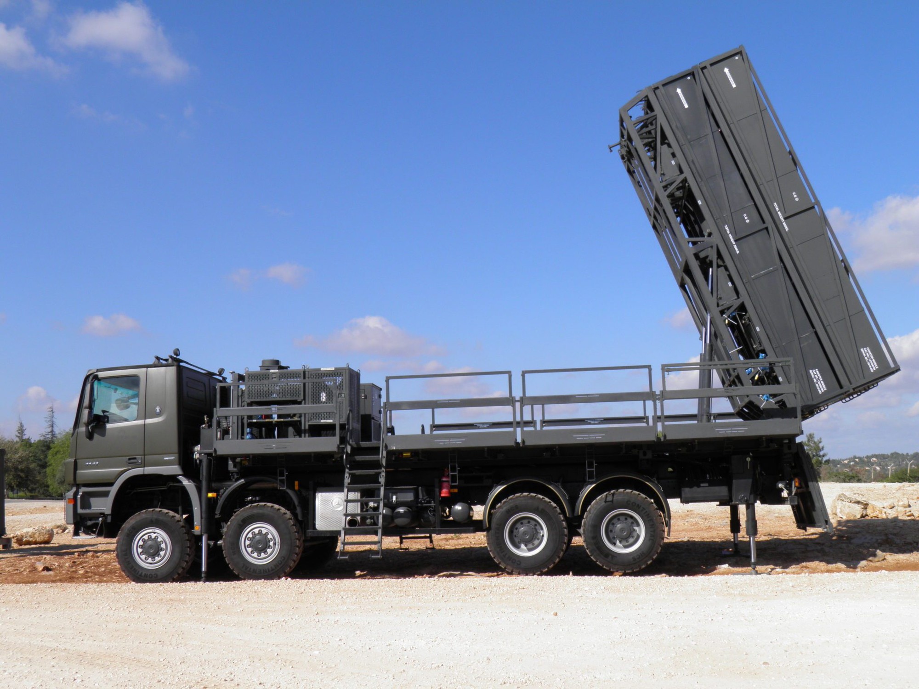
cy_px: 344
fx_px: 1035
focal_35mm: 39
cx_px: 460
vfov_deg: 36.8
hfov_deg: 47.9
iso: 50
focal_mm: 7.1
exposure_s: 1/400
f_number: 5.7
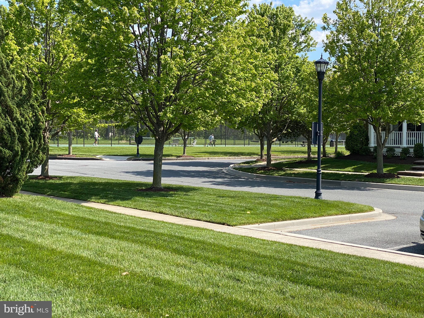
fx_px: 637
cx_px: 212
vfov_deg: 28.0
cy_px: 159
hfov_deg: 36.8
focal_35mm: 52
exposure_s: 1/940
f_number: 2
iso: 20
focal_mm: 6
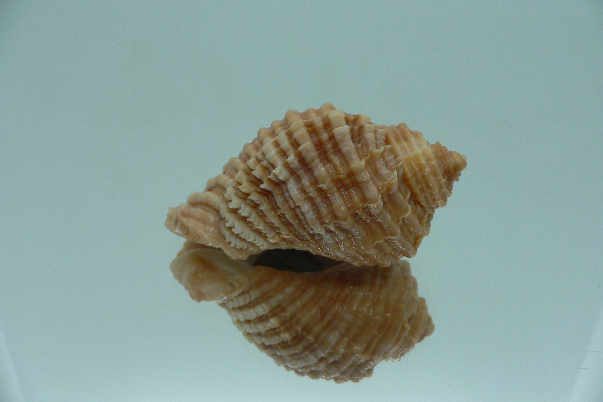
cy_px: 197
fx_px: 620
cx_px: 303
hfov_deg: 51.9
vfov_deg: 35.9
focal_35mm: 37
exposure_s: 1/60
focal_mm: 4.6
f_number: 2.8
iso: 80
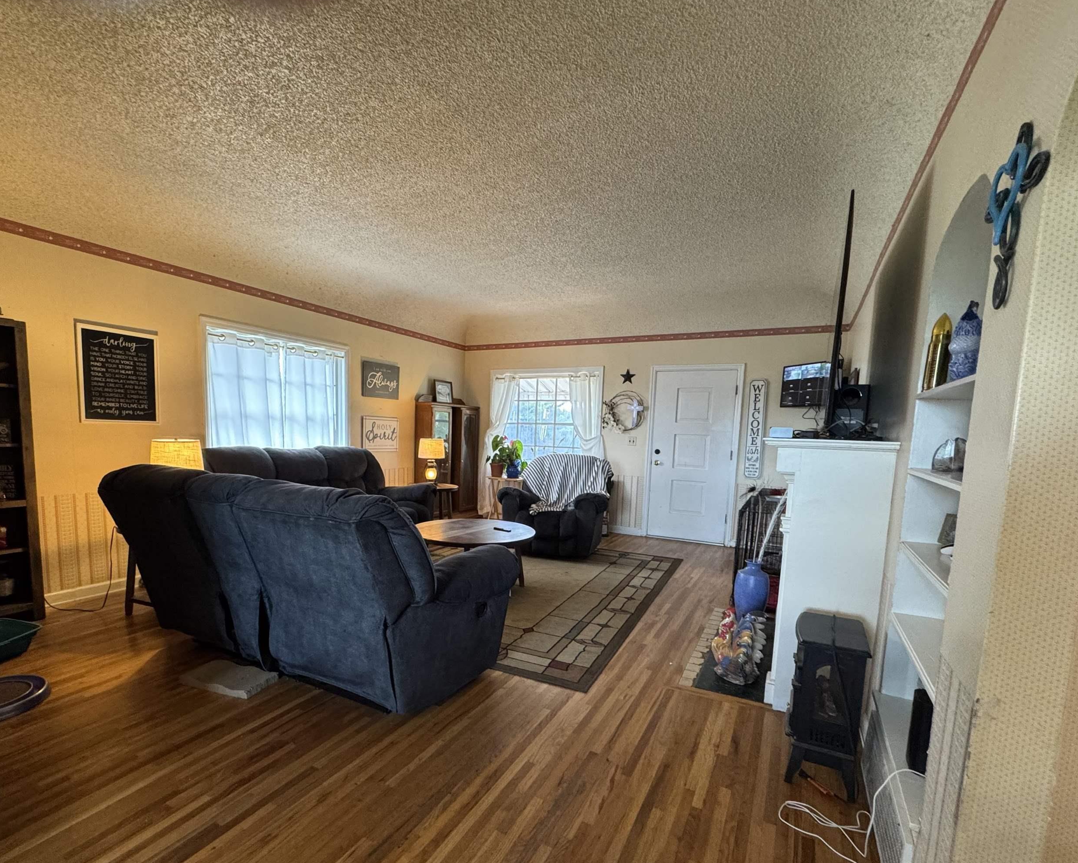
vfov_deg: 76.5
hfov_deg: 89.5
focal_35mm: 17
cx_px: 509
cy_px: 497
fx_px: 542
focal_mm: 2.22
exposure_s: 1/60
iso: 500
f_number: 2.2
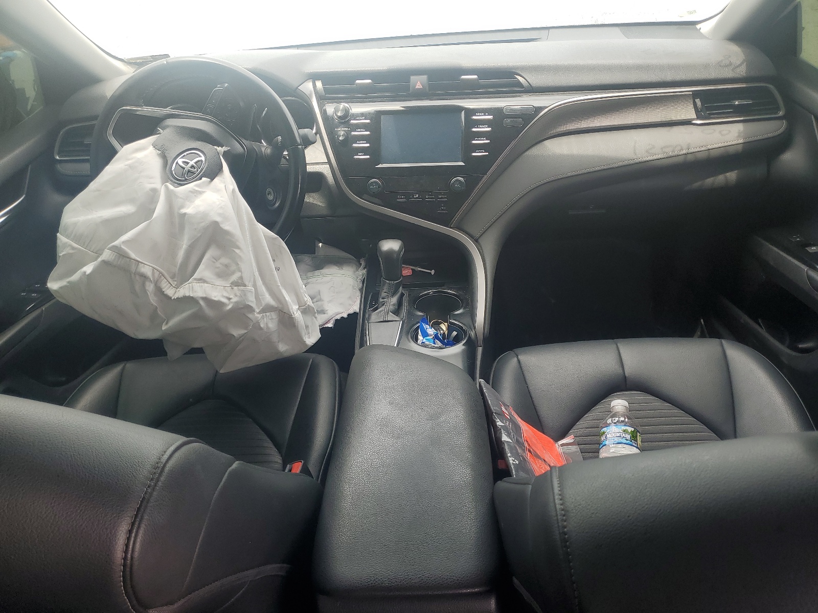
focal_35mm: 26
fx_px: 614
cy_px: 306
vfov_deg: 53.1
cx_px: 409
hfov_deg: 67.3
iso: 50
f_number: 1.5
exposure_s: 1/303
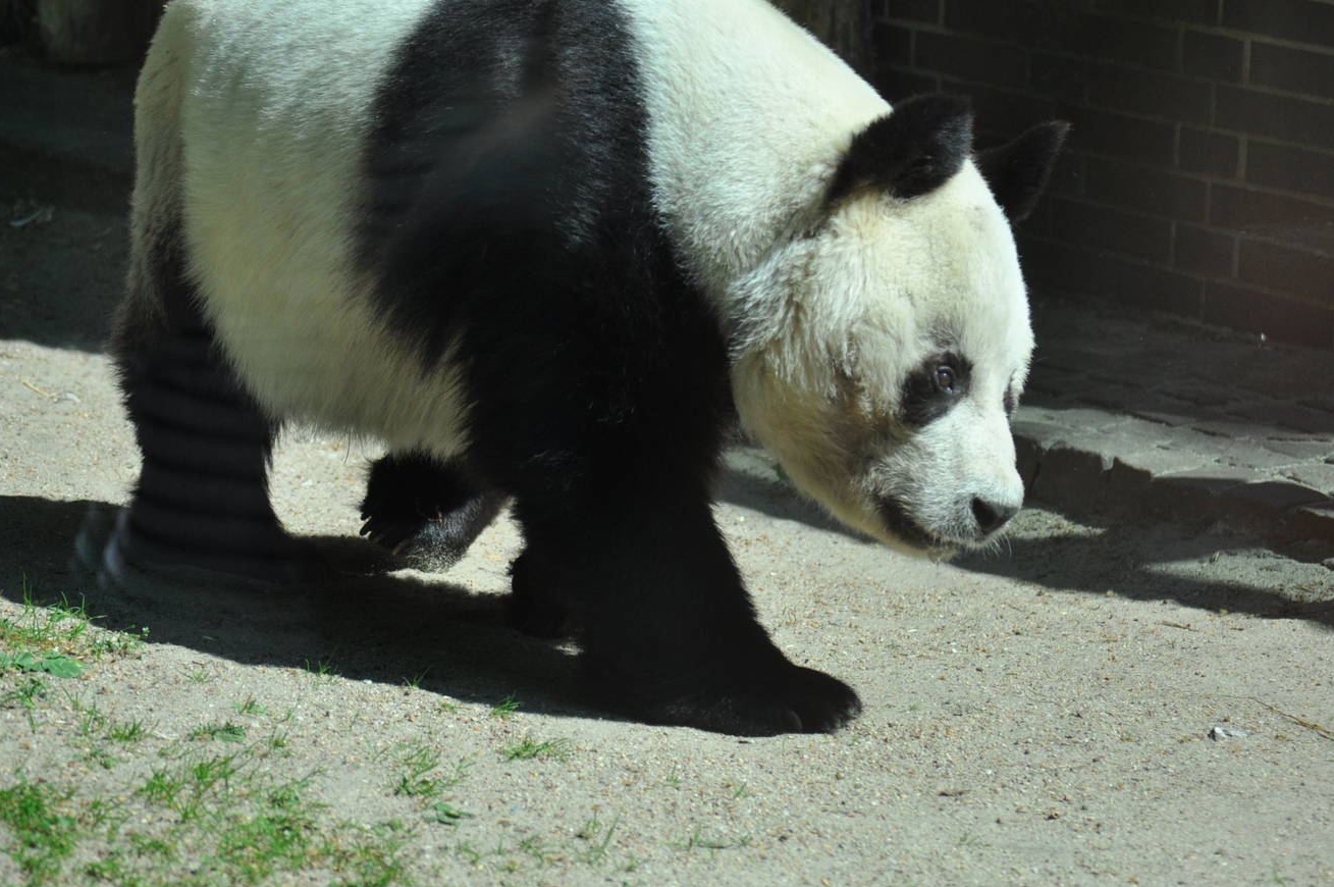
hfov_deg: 15.5
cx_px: 609
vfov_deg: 10.4
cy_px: 362
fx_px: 4886
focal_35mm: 132
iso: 500
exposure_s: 1/2500
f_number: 4.2
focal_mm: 72
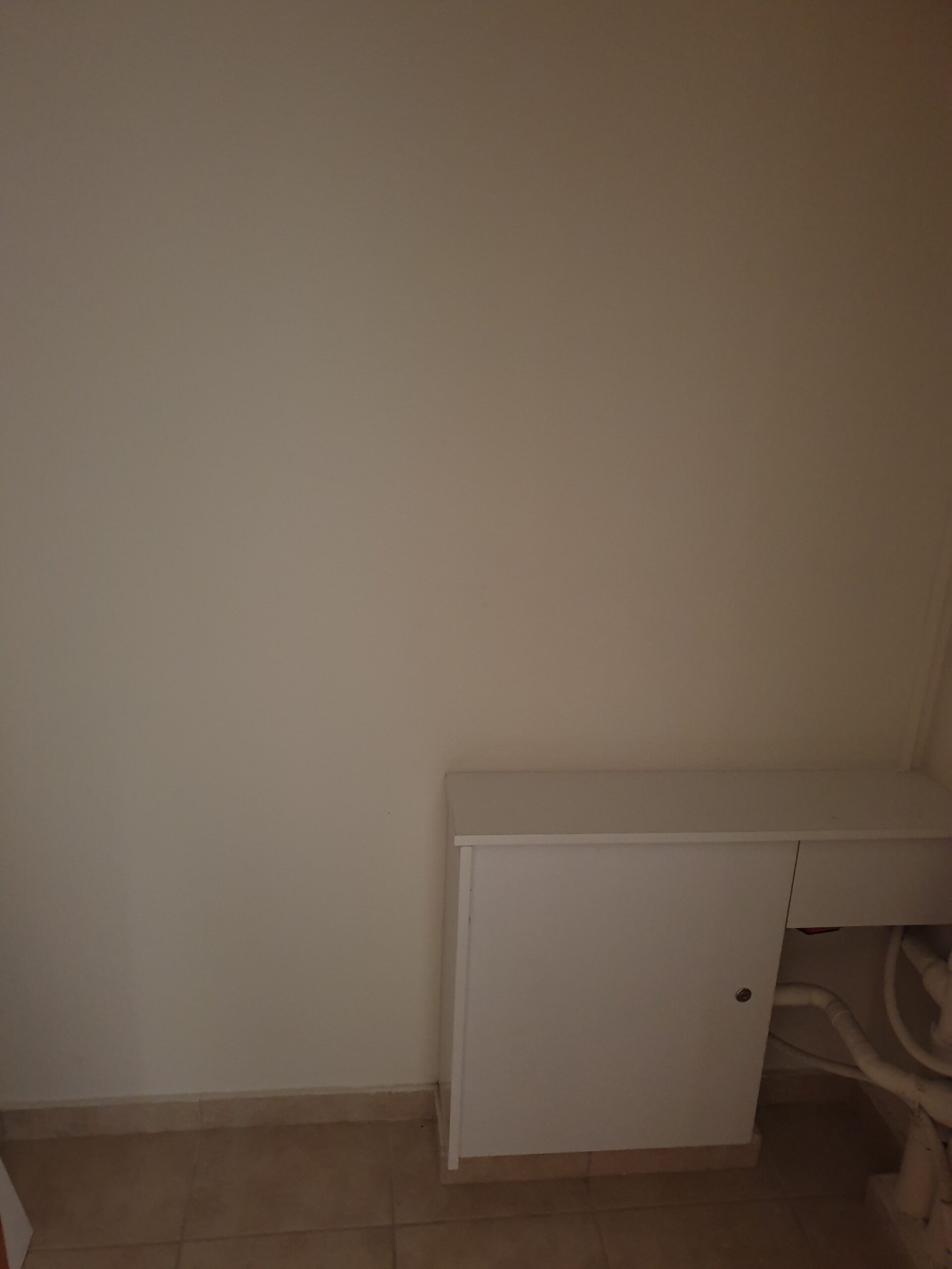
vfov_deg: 67.3
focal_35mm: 26
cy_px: 634
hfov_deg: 53.1
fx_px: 953
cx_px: 476
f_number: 1.5
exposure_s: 1/11
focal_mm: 4.3
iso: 250
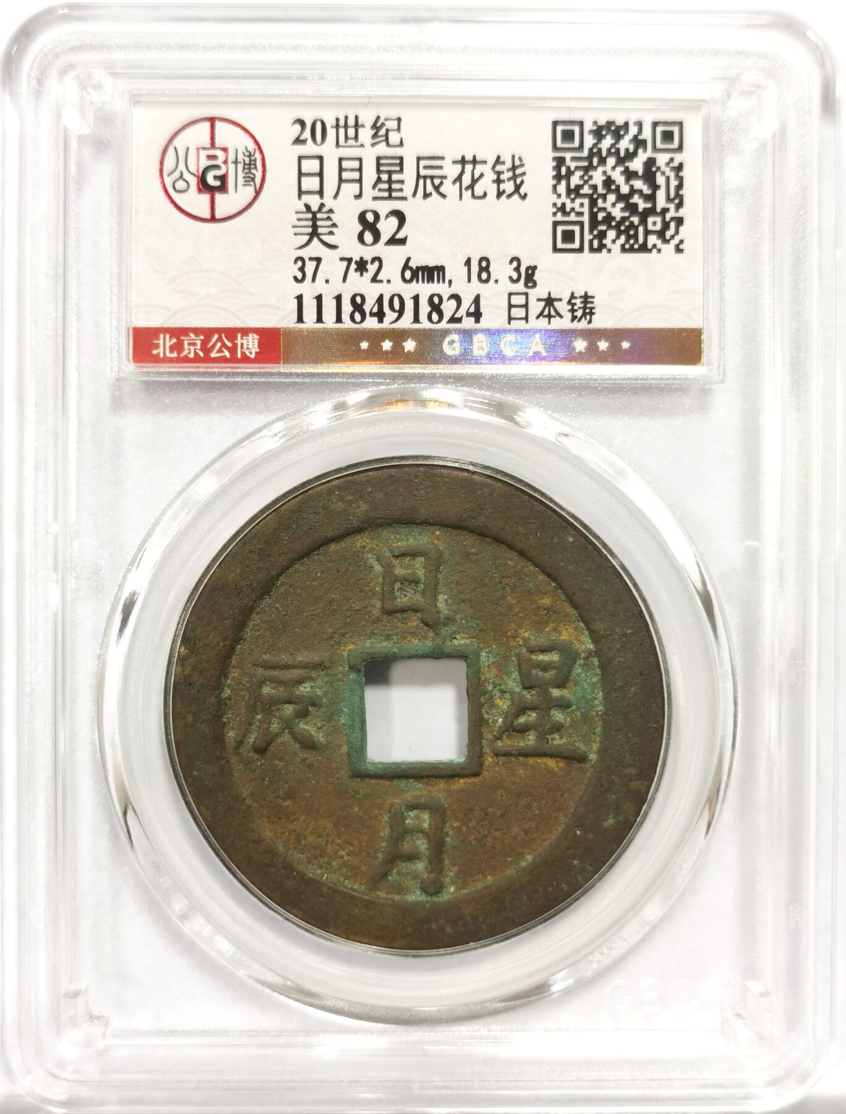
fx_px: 1746
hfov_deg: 27.2
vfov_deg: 35.4
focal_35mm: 54
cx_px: 423
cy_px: 557
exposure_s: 1/100
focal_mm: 5.56
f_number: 16
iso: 160
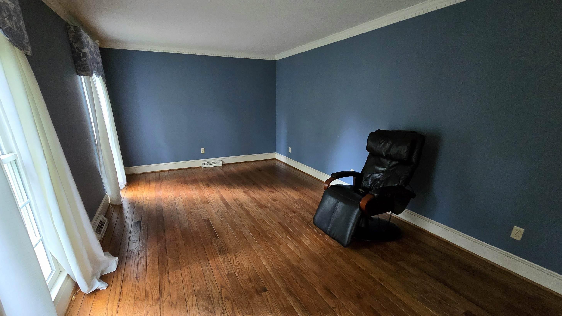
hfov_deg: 103.0
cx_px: 272
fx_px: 224
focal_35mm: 15
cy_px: 180
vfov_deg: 70.2
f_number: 2.2
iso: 640
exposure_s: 1/60.2
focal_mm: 2.2
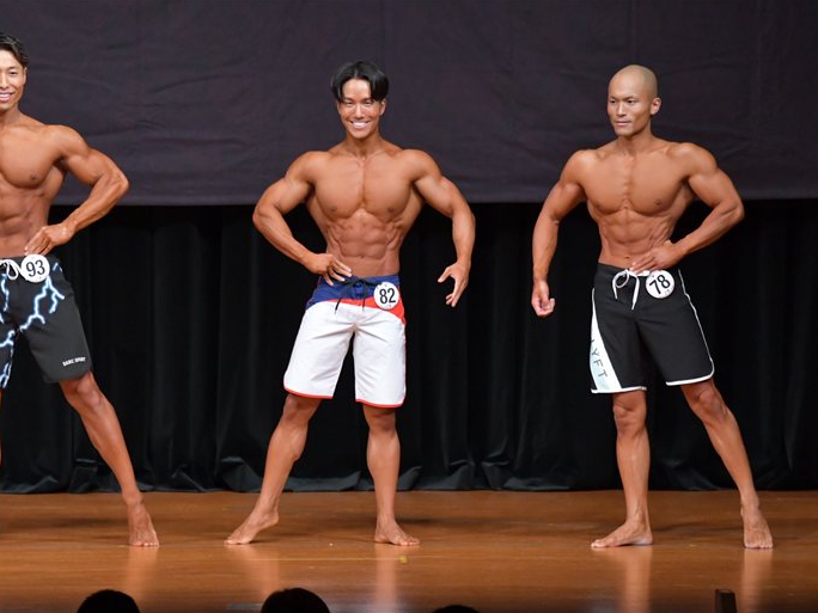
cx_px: 399
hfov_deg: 6.7
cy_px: 306
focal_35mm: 294
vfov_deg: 5.1
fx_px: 6947
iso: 5000
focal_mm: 180
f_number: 5.6
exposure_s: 1/400
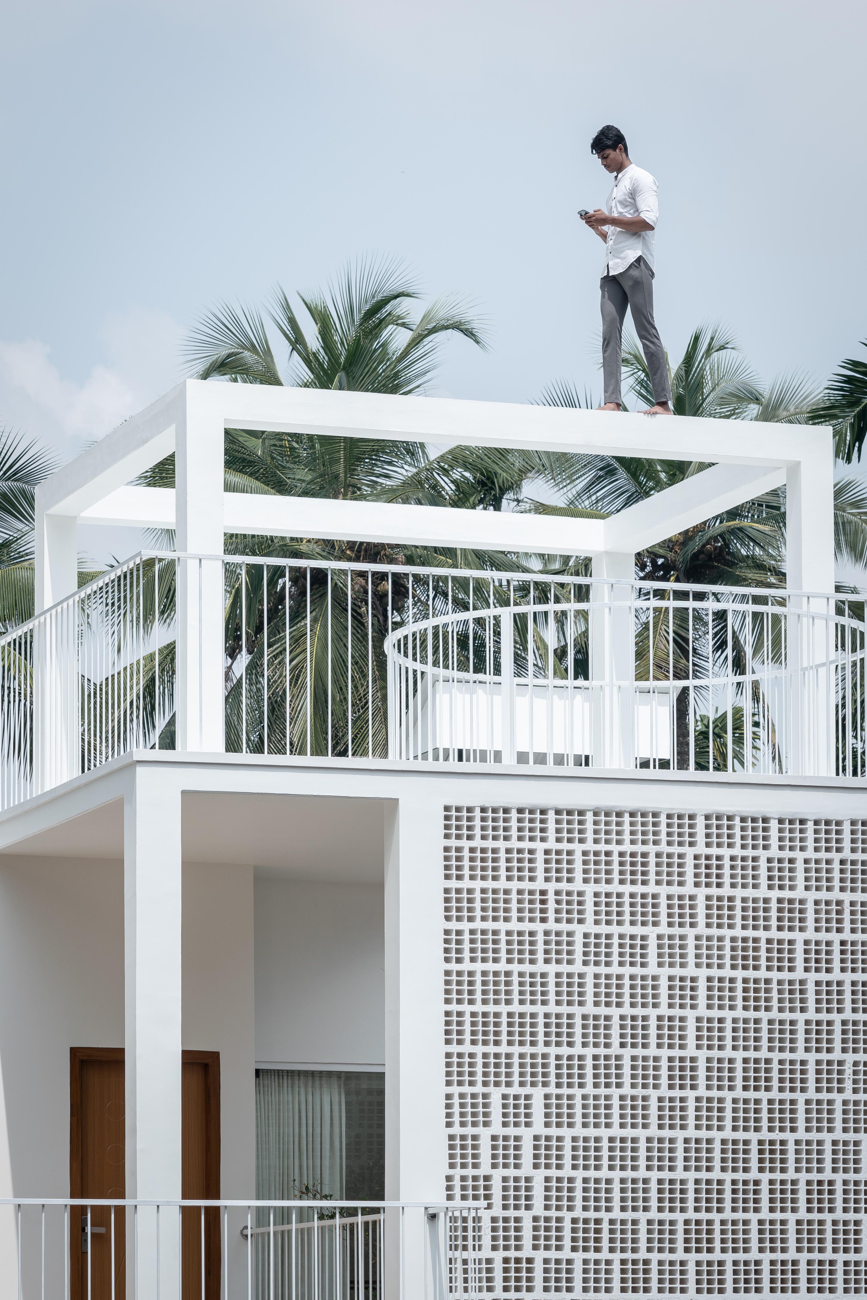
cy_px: 650
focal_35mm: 120
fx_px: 4334
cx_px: 434
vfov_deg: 17.1
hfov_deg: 11.4
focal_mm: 80
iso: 100
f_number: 8
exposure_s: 1/250
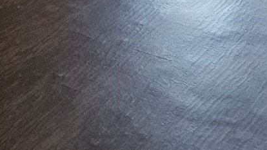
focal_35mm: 124
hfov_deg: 17.1
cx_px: 37
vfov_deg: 8.5
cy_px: -263
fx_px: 878
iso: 250
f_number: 1.8
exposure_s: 1/120
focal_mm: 5.4
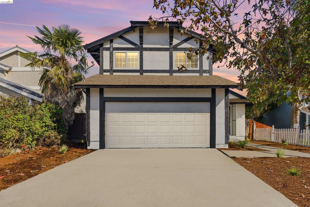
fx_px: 172
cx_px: 155
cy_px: 104
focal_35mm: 20
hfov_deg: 83.9
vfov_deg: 62.0
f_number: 11
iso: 100
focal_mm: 20
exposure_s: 1/1000
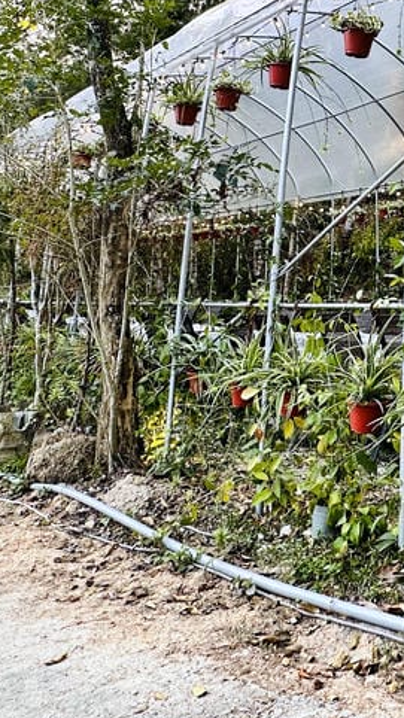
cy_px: 146
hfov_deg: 27.6
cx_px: 479
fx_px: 724
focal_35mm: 38
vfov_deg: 49.7
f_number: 2.2
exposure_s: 1/120
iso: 50
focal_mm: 2.22
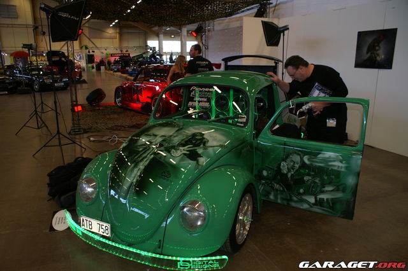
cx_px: 204
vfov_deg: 47.9
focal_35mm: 27
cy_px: 136
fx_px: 306
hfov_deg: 67.4
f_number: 3.5
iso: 400
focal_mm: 18
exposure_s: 1/125
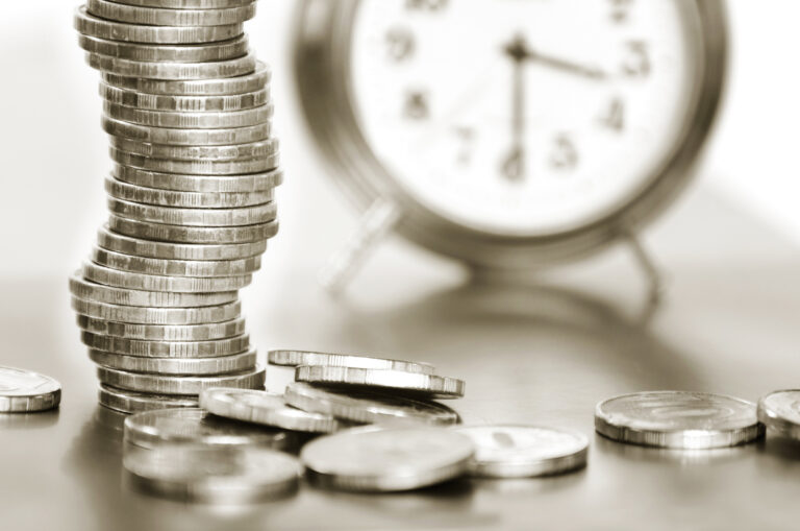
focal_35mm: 450
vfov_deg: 3.0
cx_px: 400
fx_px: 9981
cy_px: 266
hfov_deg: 4.6
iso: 100
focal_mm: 300
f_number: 5.6
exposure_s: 1/15
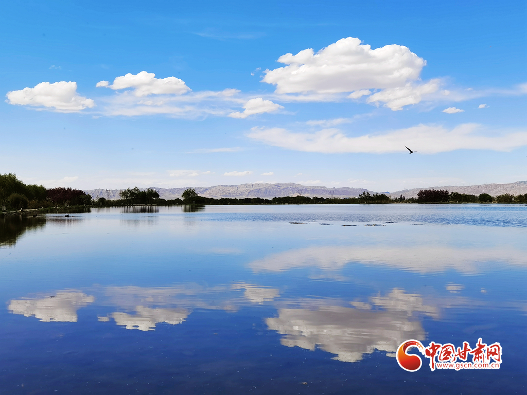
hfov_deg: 45.8
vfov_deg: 35.1
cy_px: 198
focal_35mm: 41
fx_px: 624
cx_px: 264
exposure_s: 1/6803
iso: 50
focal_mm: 6.71
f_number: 1.9
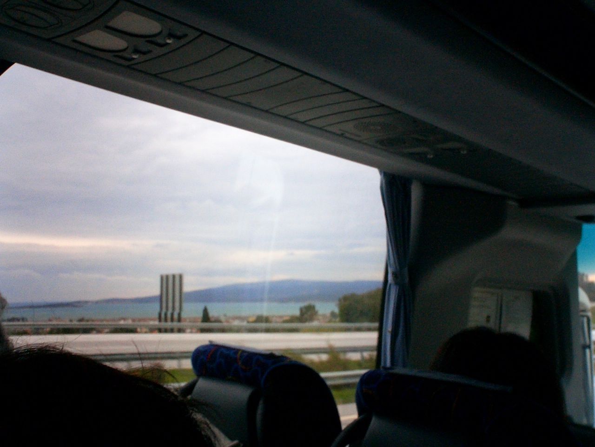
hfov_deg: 50.1
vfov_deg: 38.7
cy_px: 224
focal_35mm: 37
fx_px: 636
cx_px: 298
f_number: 3.5
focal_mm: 5.6
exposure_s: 1/125
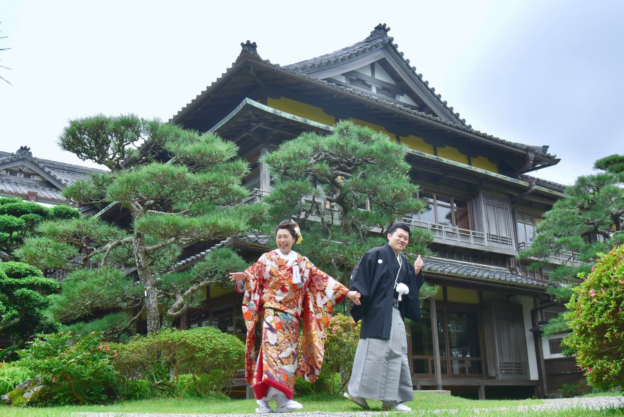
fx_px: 659
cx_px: 312
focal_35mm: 38
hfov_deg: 50.7
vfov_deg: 35.1
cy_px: 208
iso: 2000
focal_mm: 38
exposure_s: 1/320
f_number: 13
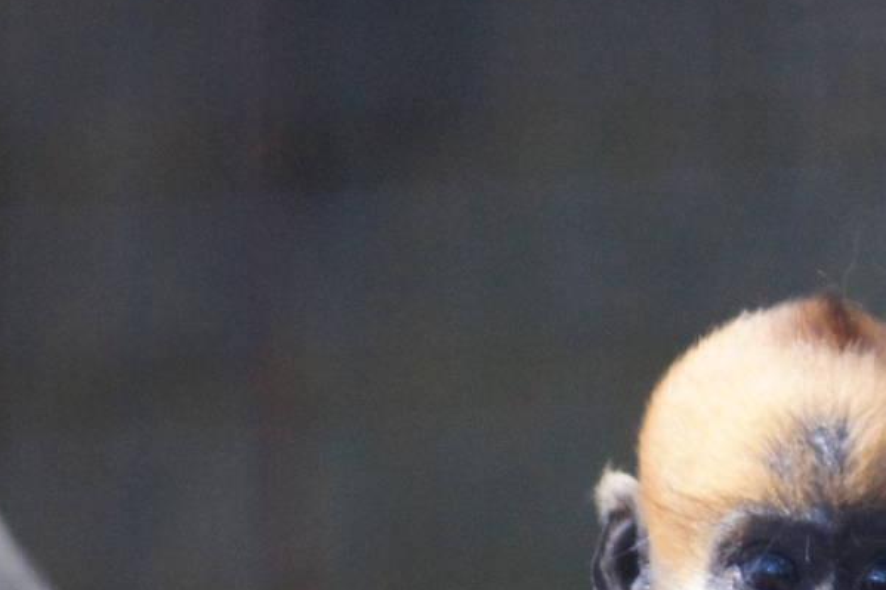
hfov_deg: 1.7
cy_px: 601
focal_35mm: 1202
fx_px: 29573
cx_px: 886
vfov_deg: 1.1
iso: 1600
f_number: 5.6
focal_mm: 300
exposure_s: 1/250
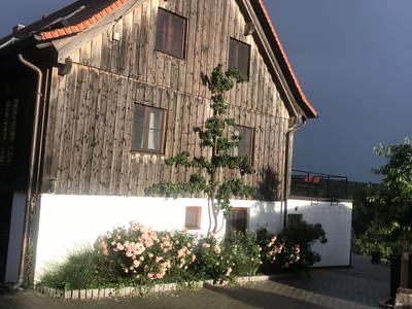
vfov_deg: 49.7
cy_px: 154
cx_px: 206
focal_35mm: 28
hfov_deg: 63.4
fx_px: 333
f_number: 1.8
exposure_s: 1/100
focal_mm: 3.99
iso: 25
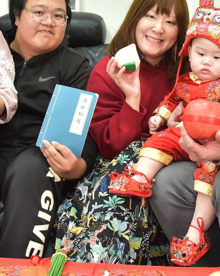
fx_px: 521
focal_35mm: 64
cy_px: 58
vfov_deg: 29.0
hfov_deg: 23.8
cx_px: 138
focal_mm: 24
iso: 3200
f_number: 4.5
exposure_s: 1/200
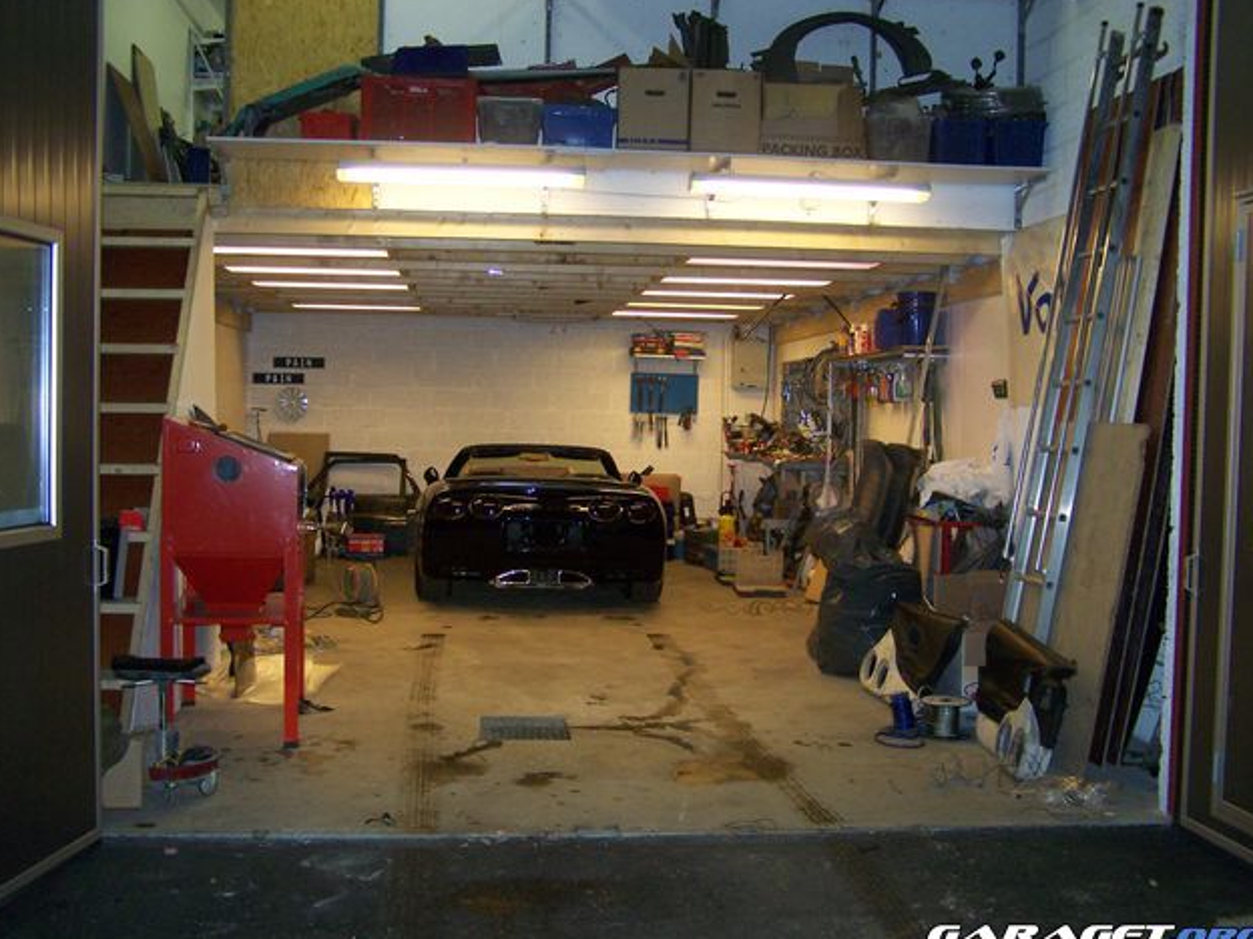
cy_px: 474
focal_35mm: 39
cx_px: 629
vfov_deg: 36.8
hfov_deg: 47.9
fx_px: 1412
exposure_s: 1/60
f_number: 2.8
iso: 160
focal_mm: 6.3
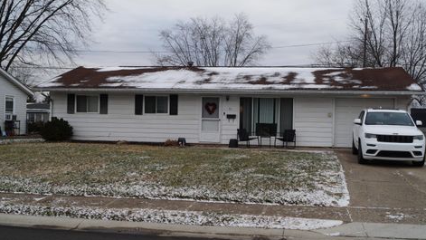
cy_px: 134
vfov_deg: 29.7
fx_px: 452
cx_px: 224
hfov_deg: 50.5
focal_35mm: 40
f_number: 6.3
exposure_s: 1/100
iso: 100
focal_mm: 24
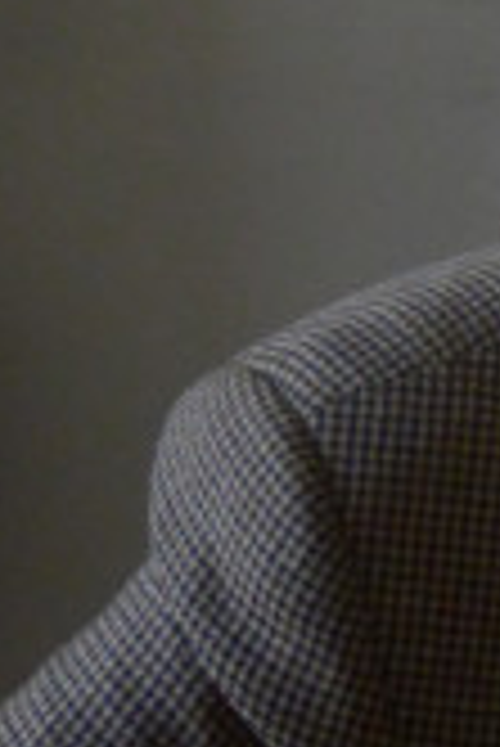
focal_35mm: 152
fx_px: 3160
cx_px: 1007
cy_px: -225
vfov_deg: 13.0
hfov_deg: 8.6
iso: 400
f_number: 2.3
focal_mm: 7.5
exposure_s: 1/50
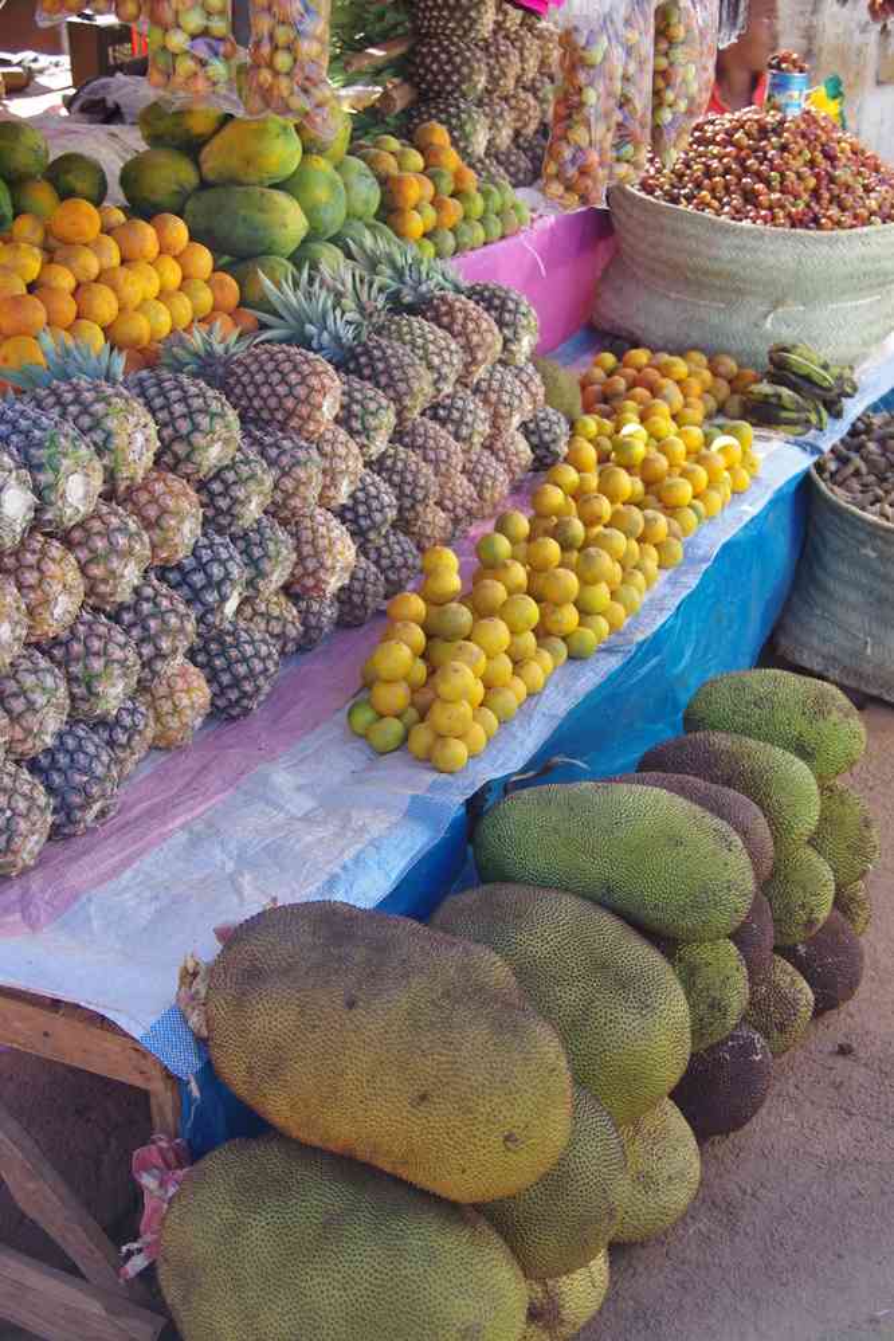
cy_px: 670
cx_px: 447
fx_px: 1955
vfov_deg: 37.9
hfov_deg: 25.8
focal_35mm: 52
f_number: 6.3
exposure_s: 1/60
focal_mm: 35
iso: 400
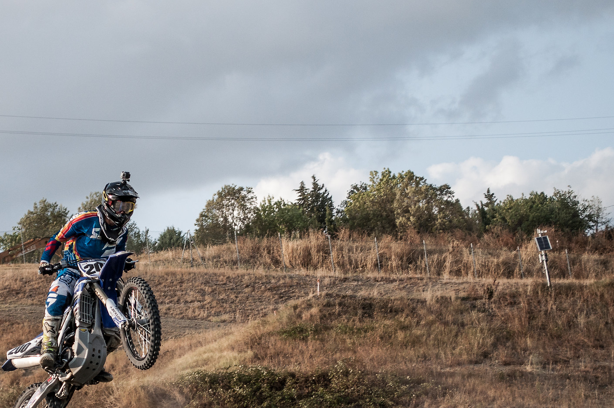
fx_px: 2400
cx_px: 178
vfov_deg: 9.7
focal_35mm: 141
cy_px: 326
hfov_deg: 14.5
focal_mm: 55
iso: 400
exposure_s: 1/1000
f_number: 5.6
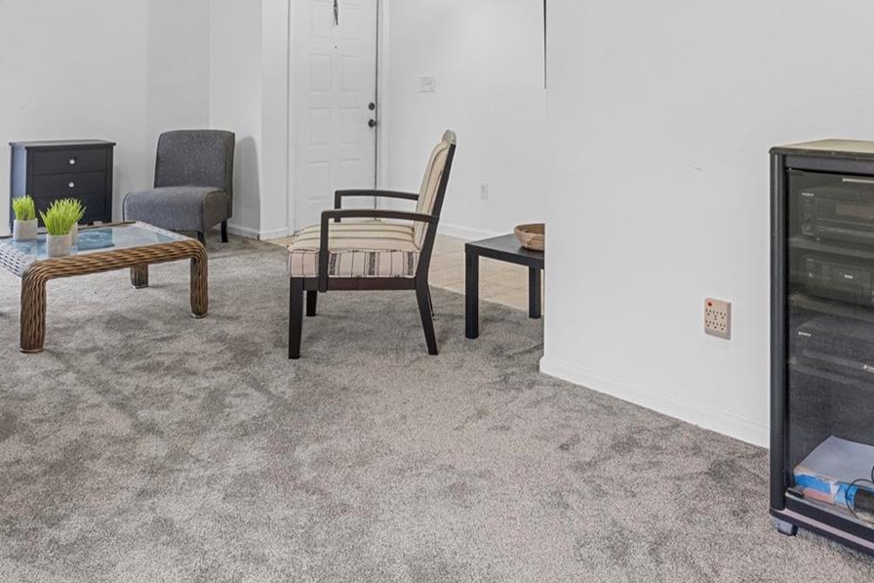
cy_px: 72
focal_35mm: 32
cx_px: 449
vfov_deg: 38.6
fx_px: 777
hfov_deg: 58.7
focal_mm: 14
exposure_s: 1/3
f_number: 8
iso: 500
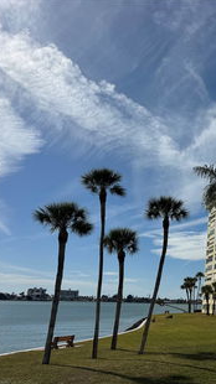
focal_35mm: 36
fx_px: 367
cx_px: 256
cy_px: 196
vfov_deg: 55.3
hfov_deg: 28.7
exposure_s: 1/12346
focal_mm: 6.76
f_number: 1.78
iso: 80
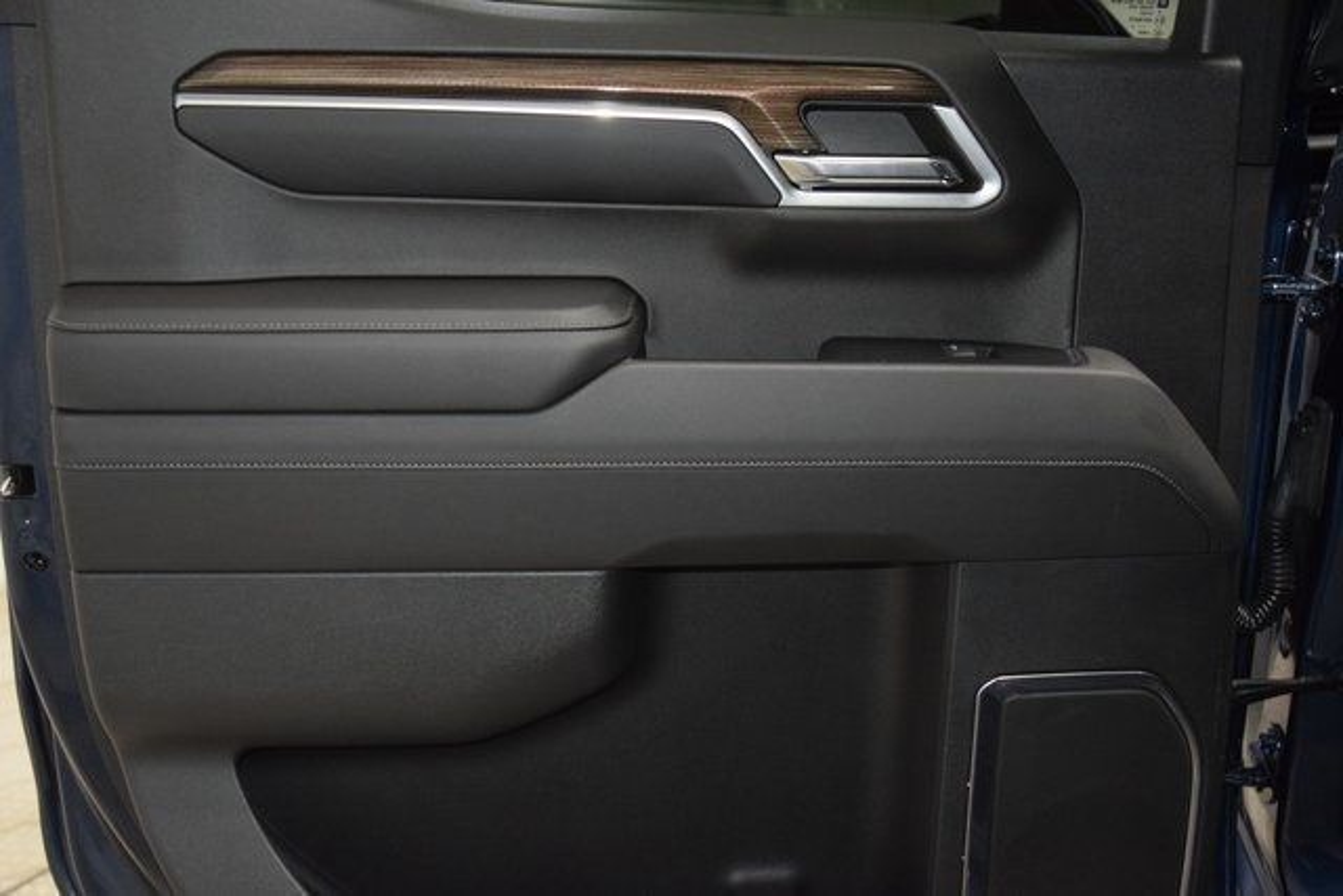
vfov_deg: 36.9
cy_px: 448
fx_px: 1343
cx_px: 672
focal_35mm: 36
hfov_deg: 53.1
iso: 2500
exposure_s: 1/80
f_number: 3.8
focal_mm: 24
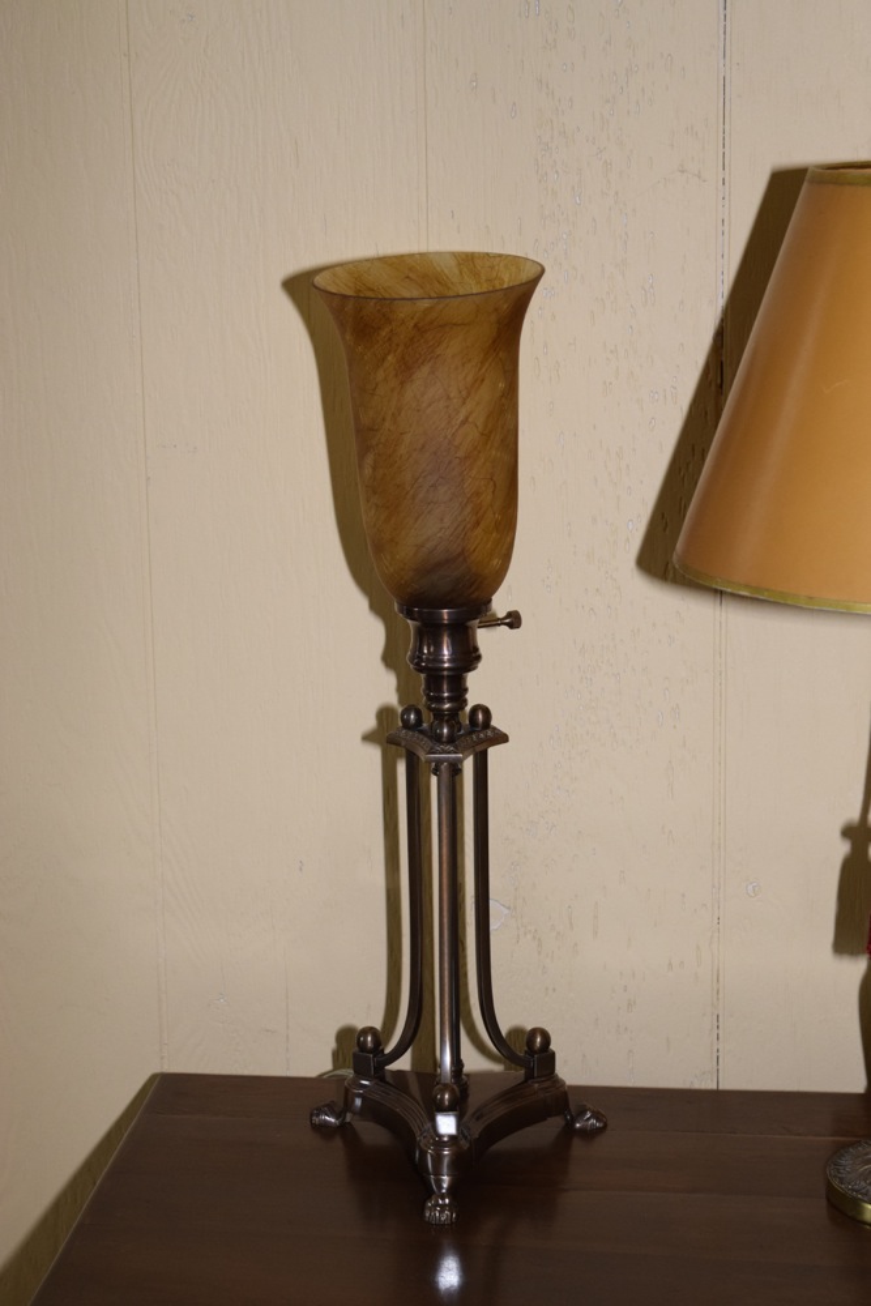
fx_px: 2993
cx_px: 436
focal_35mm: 82
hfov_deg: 16.6
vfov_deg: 24.6
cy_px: 653
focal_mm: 55
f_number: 5.6
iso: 1100
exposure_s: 1/60
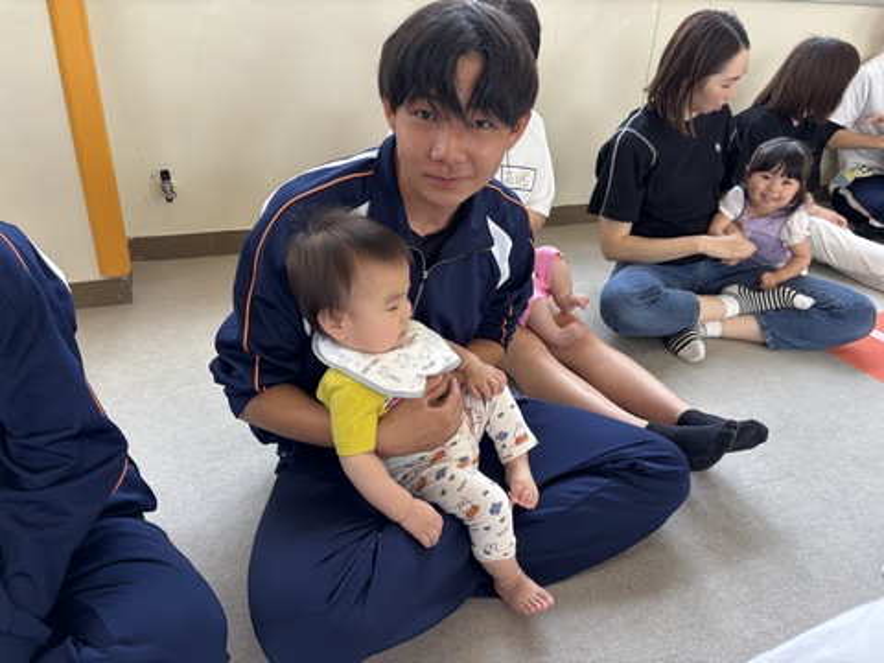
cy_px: 332
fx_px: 664
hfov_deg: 67.3
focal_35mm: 26
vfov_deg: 53.1
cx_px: 442
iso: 64
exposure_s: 1/100
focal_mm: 5.96
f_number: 1.6
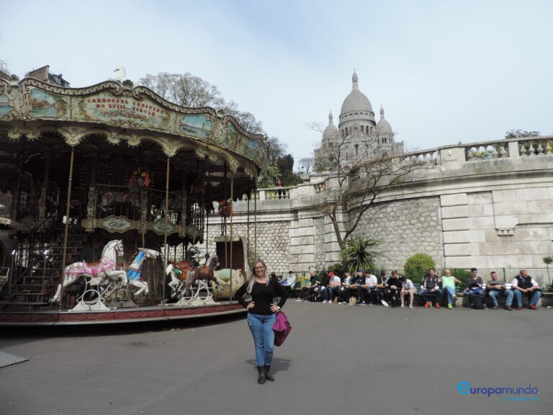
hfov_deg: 71.6
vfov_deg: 56.8
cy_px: 208
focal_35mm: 24
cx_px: 276
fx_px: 383
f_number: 3
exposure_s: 1/1250
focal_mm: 4.3
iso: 80
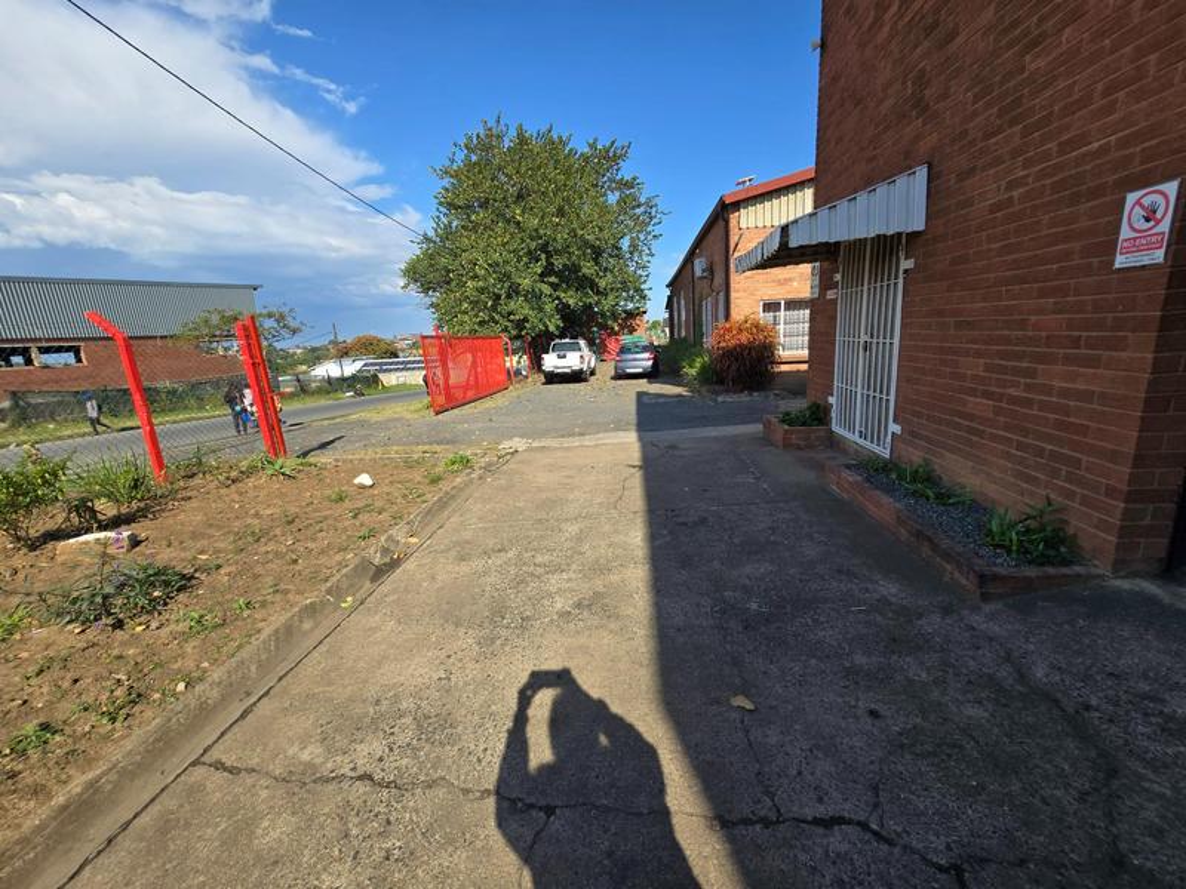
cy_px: 444
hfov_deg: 106.2
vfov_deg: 89.9
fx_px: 445
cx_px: 593
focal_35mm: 13
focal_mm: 2.2
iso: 50
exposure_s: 1/1814
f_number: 2.2
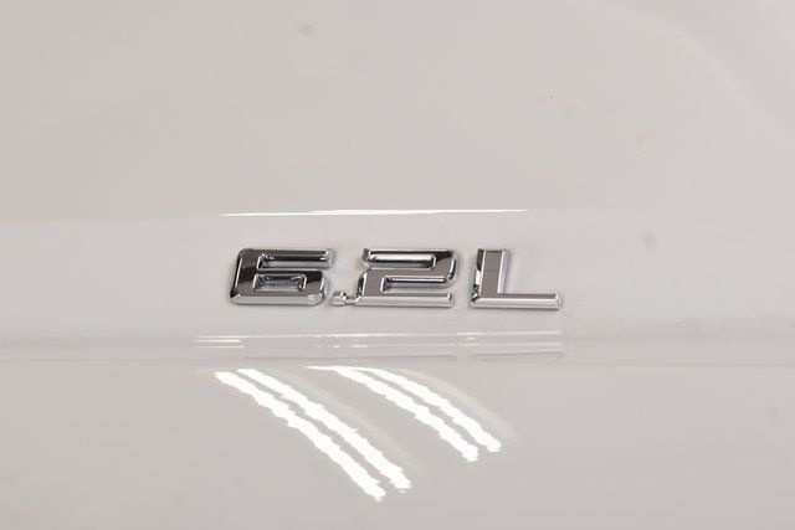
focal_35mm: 105
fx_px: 2319
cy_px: 265
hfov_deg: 19.5
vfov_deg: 13.0
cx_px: 398
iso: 720
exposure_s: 1/125
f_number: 9
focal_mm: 70
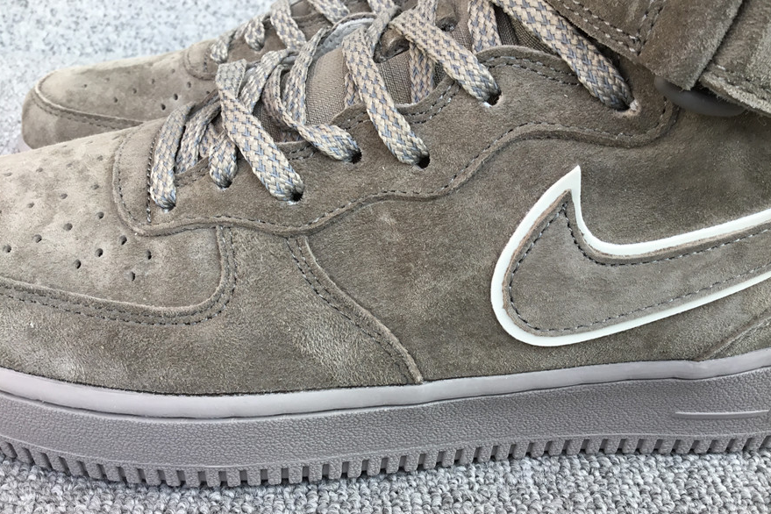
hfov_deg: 57.2
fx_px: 707
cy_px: 275
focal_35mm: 33
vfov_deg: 39.9
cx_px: 392
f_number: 2.4
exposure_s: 1/111
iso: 25
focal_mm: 3.3
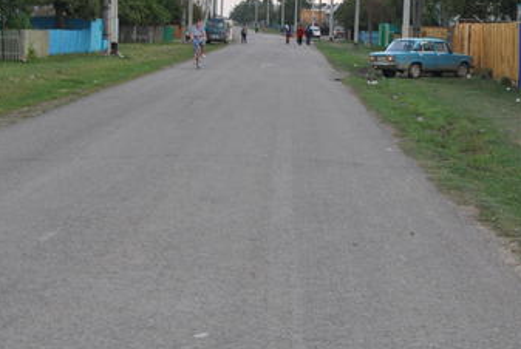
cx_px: 366
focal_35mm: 74
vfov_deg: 18.4
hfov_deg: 27.1
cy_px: 77
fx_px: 1073
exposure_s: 1/125
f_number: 5.6
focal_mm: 26
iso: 200
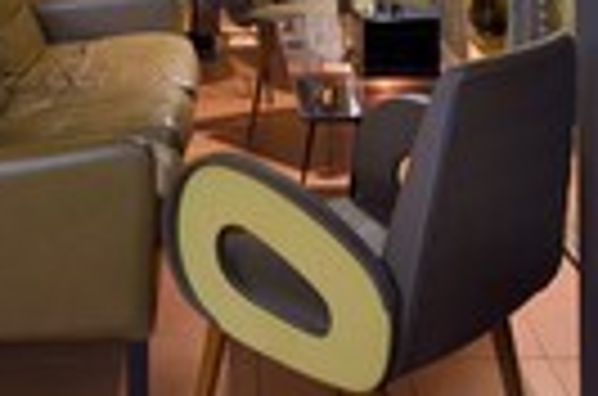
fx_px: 1259
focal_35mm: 76
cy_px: -180
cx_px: 265
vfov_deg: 16.4
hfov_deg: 26.7
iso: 800
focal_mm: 24
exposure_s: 1/1.25
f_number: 9
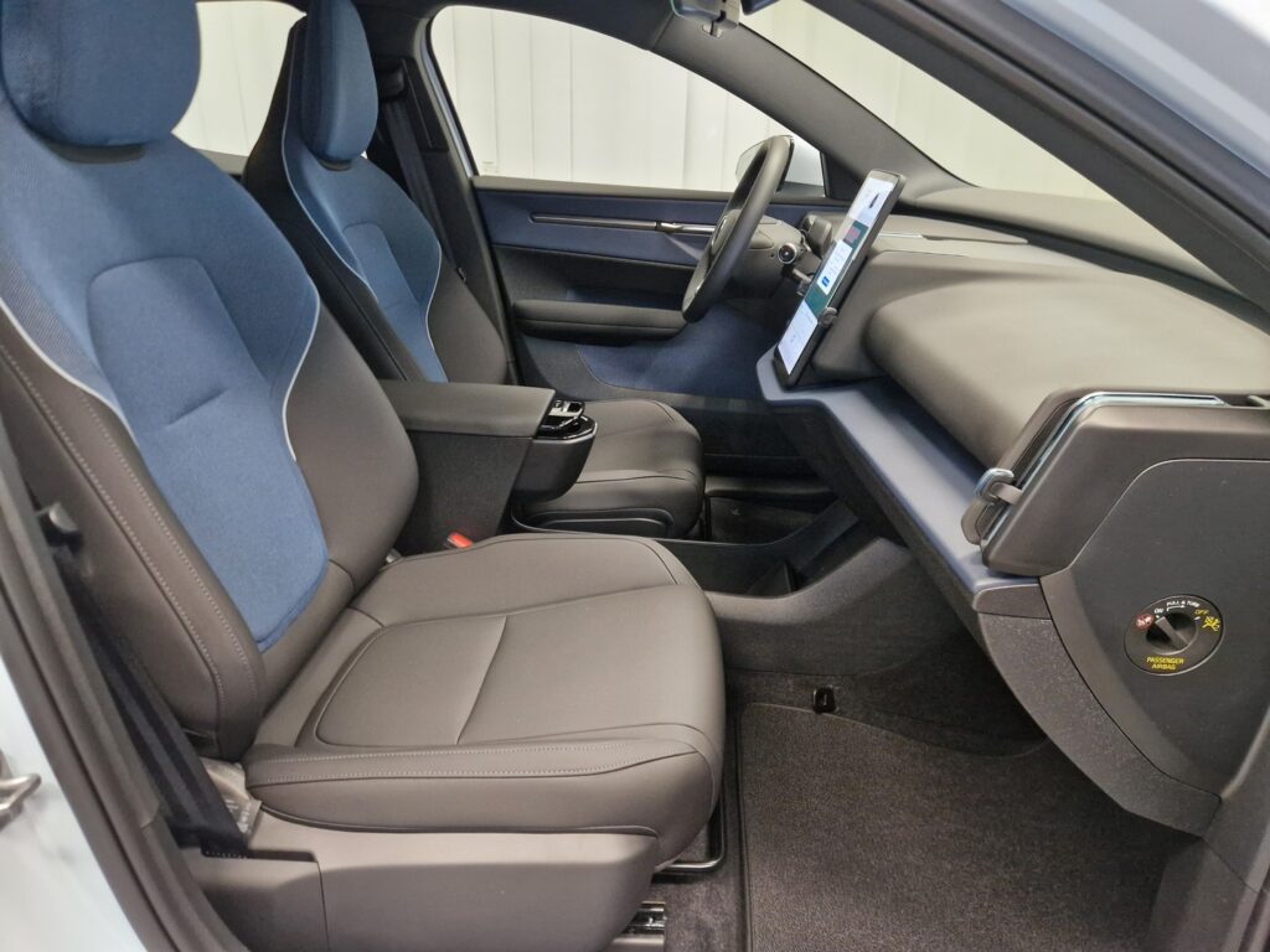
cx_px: 635
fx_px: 844
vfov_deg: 58.9
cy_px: 476
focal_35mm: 23
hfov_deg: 73.9
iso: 640
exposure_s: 1/100
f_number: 1.8
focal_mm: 5.4
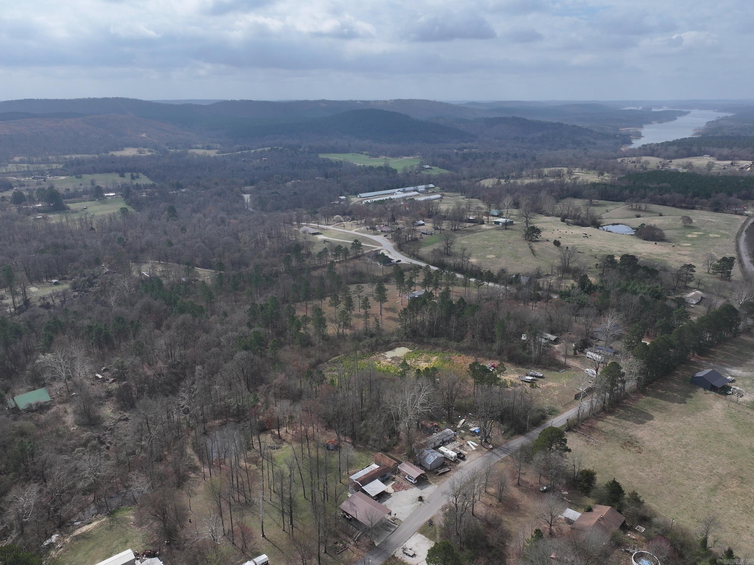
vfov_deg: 56.8
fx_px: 523
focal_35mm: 24
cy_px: 282
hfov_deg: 71.6
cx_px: 377
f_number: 2.8
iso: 100
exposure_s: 1/3200
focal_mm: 12.29
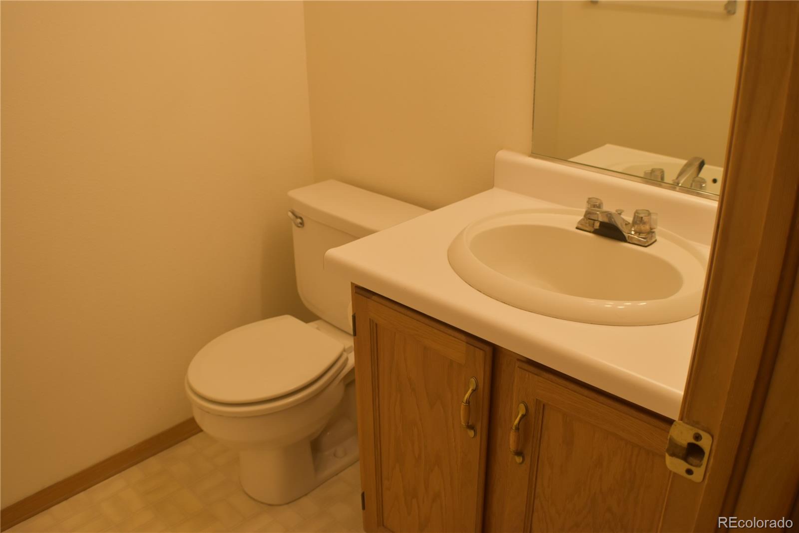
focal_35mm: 42
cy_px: 266
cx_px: 400
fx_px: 932
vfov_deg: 31.9
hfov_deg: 46.4
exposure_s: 1/100
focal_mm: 28
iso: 400
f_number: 4.5
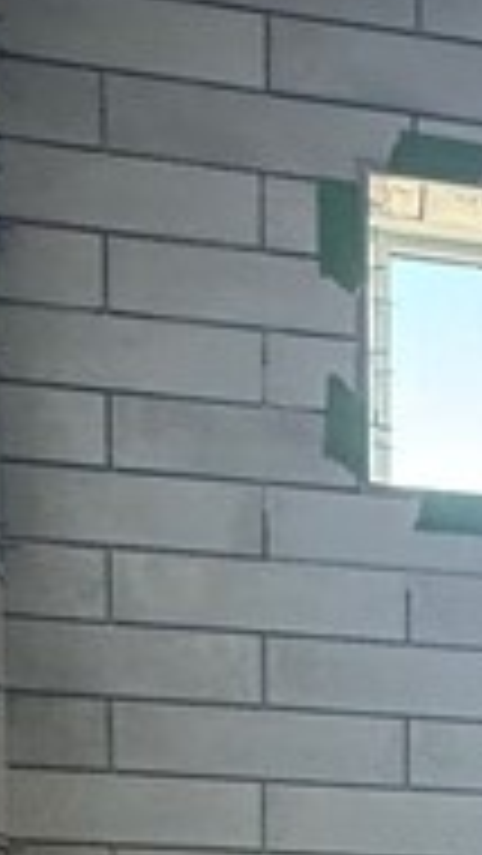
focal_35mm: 82
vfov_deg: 22.1
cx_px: 874
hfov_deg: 13.3
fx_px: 1861
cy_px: 1224
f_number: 2.2
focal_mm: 2.22
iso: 320
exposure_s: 1/99
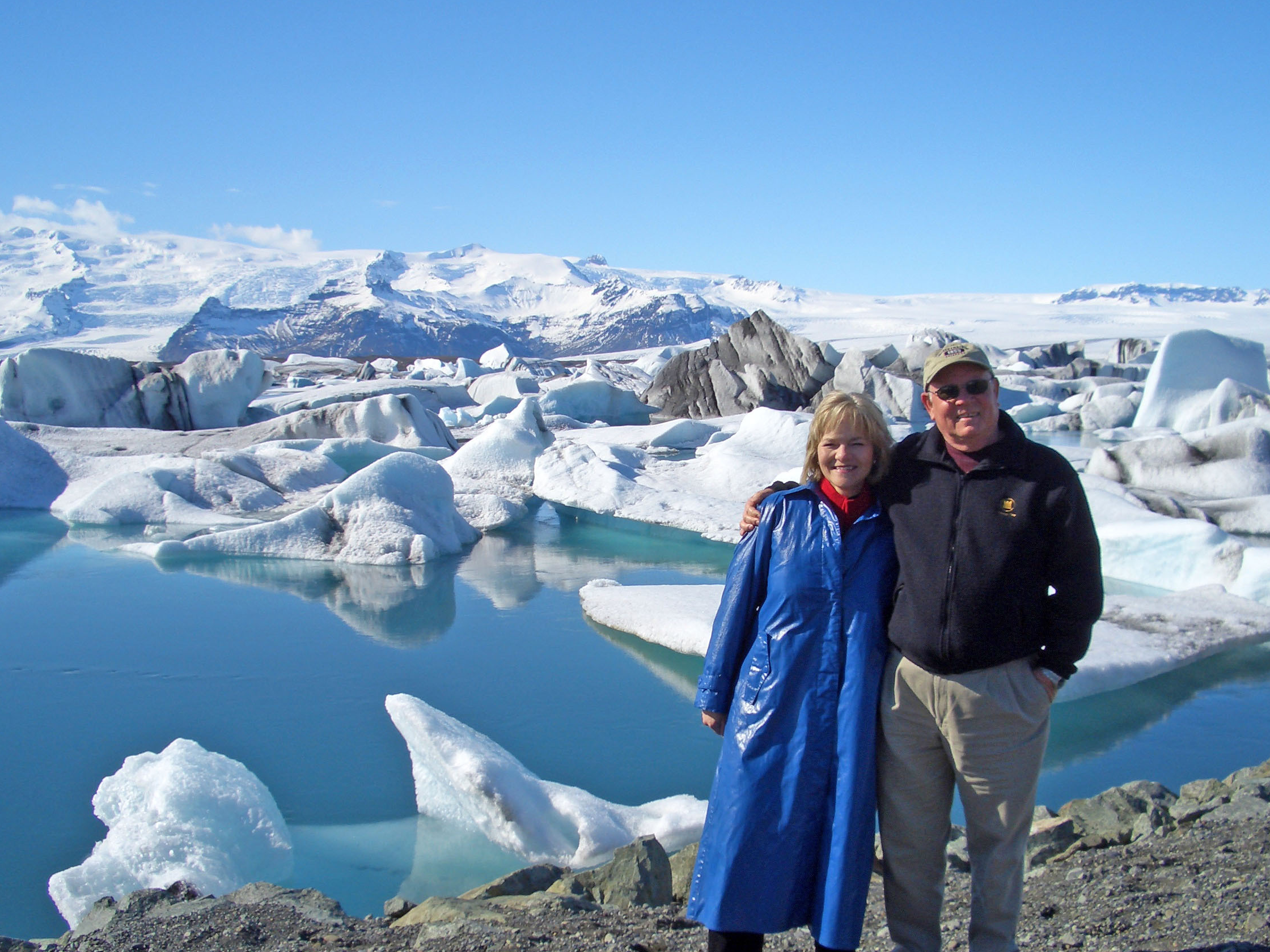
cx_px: 641
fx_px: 1468
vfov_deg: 36.0
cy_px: 496
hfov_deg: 46.8
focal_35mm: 40
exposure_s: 1/1000
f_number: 4.3
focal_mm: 5.8
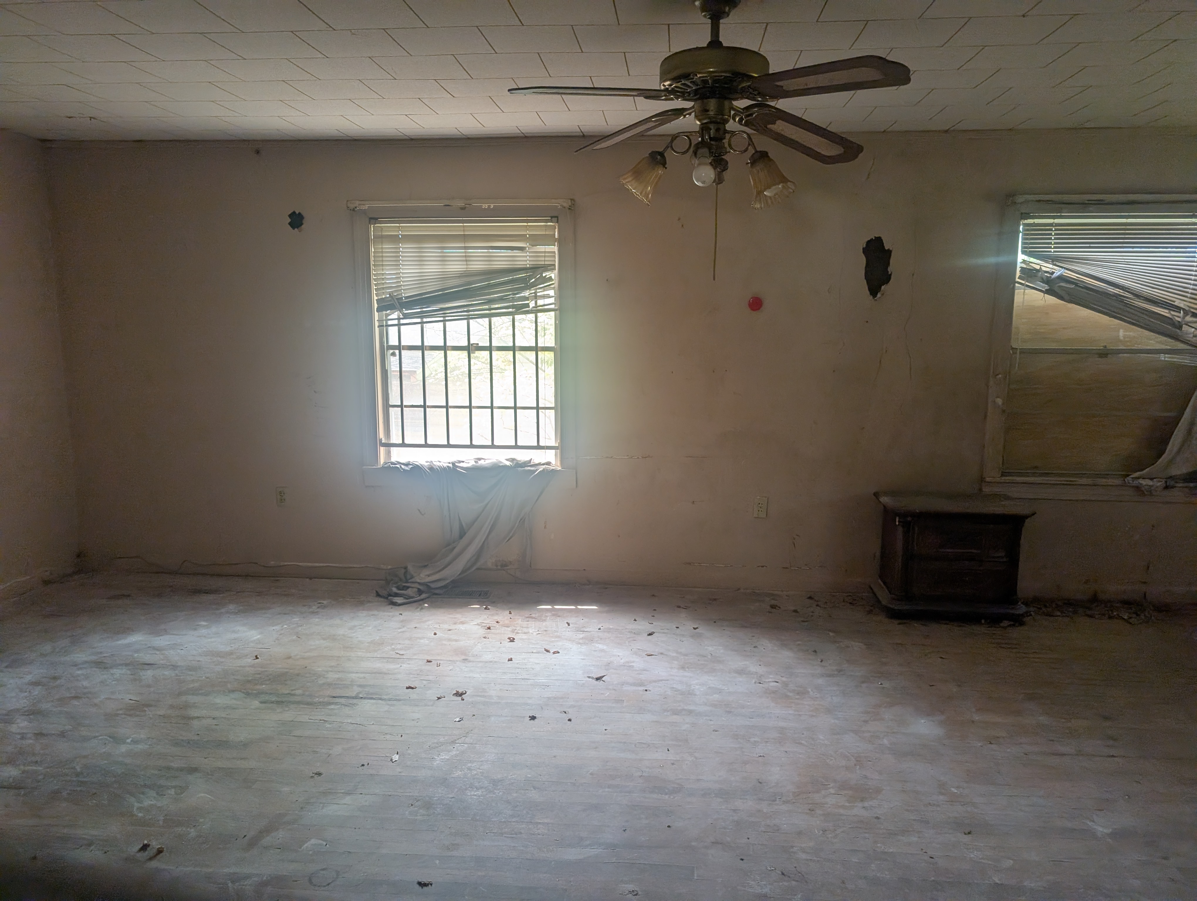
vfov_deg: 56.9
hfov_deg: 71.5
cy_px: 450
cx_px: 598
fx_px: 831
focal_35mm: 24
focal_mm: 6.9
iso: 88
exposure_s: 1/142
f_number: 1.68
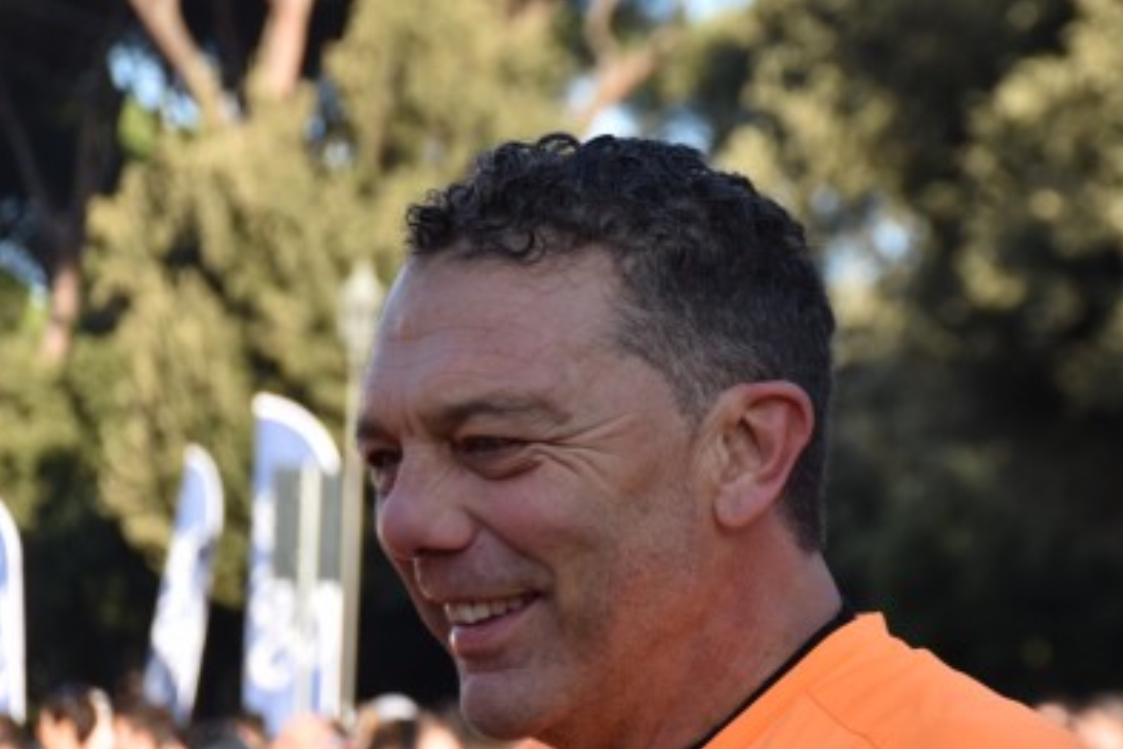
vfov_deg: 8.0
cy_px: 503
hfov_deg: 12.0
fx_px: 5358
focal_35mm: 172
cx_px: 680
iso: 320
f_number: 5
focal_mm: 75
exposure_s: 1/800
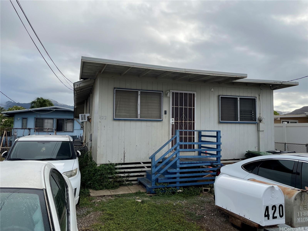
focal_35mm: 26
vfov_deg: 53.1
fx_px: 231
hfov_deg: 67.3
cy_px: 116
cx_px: 154
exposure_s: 1/2681
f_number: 1.6
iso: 32
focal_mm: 4.2
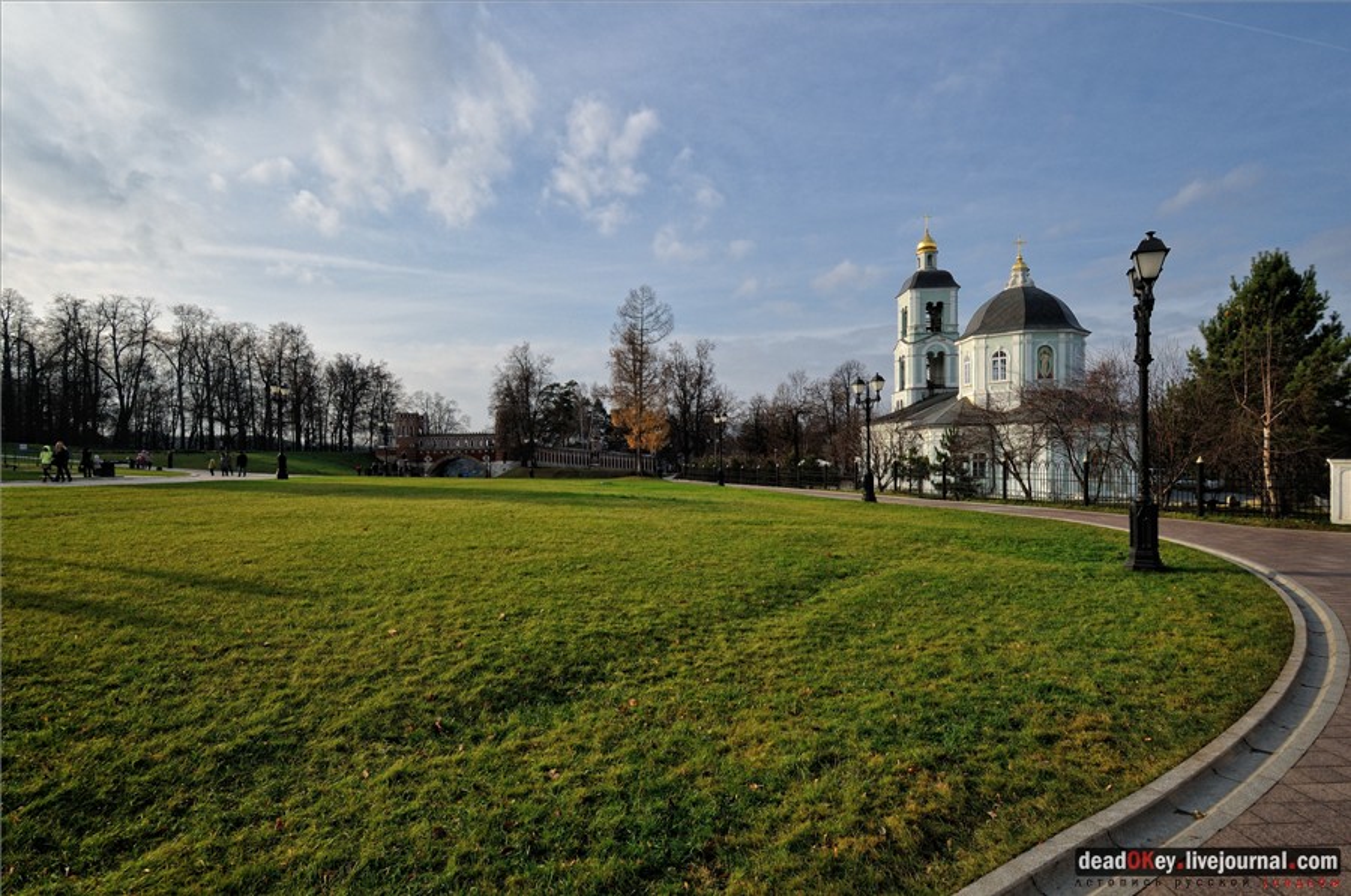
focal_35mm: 18
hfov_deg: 90.1
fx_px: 674
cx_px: 676
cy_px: 448
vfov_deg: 67.2
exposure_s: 1/500
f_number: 9
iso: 250
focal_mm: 12
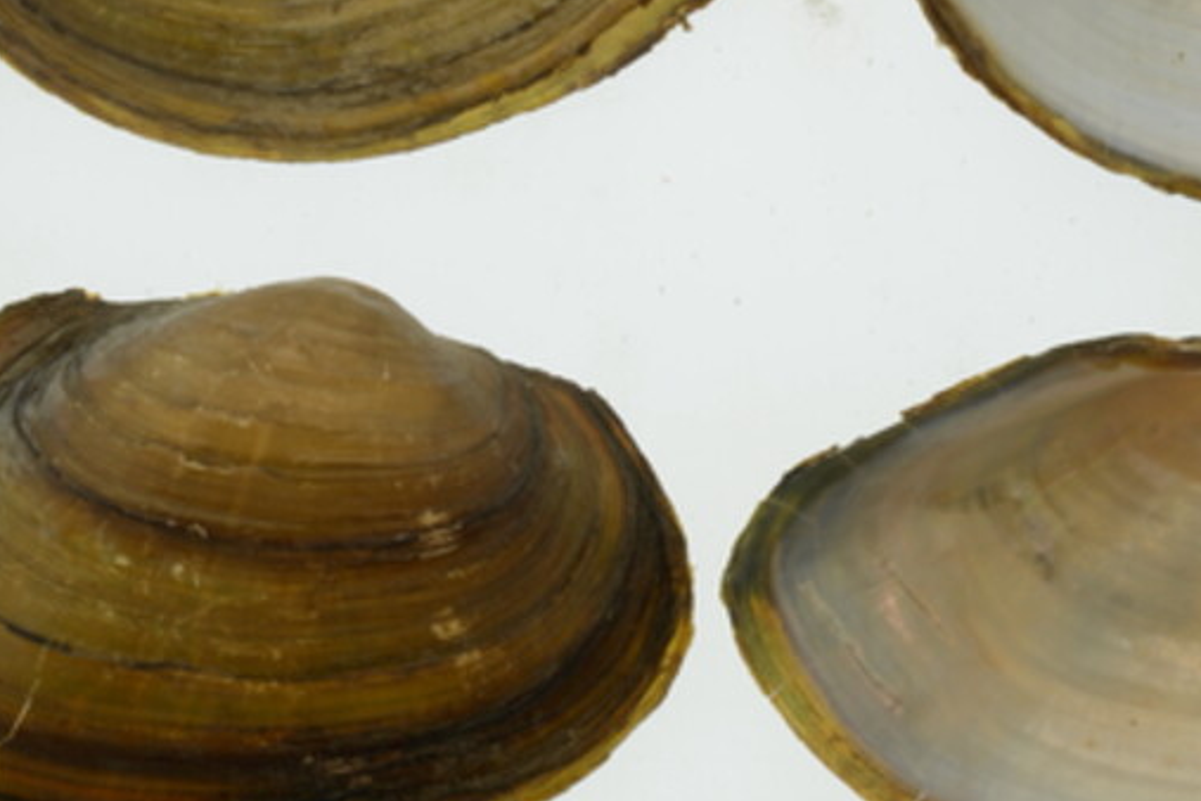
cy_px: 316
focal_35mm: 142
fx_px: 4737
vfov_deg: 9.7
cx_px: 1073
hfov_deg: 14.3
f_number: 32
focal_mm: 60
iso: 100
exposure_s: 1/8
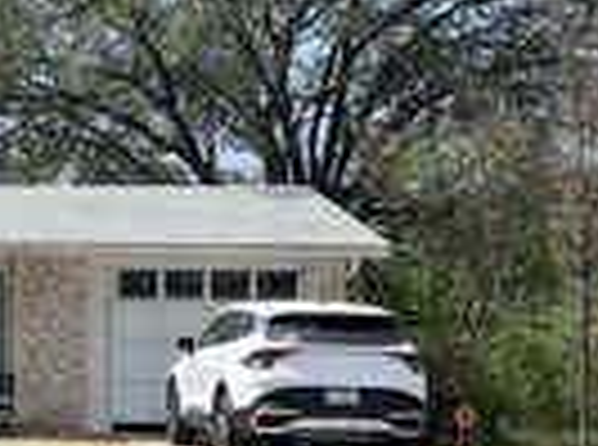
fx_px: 1688
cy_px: 390
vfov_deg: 14.9
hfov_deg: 18.6
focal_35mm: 98
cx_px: -184
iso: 32
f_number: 1.6
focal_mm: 4.2
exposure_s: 1/2092
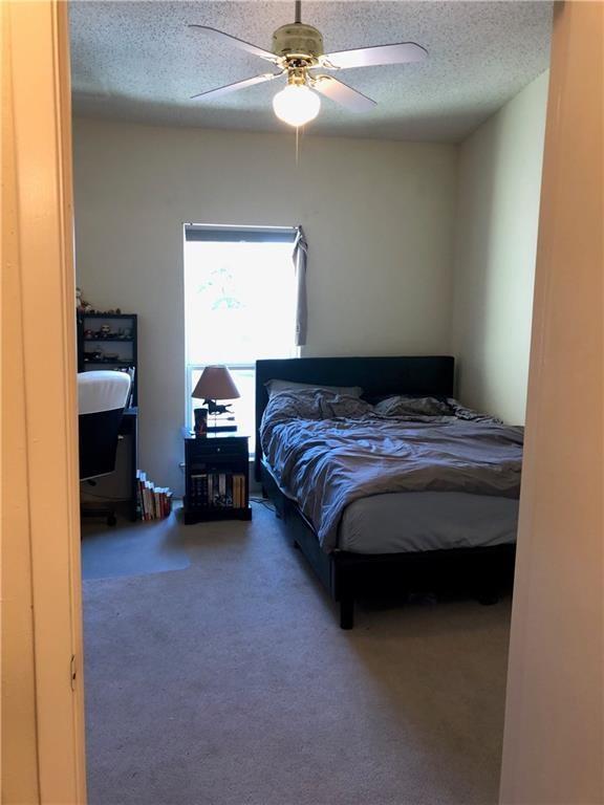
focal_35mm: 28
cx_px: 302
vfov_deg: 63.4
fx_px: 651
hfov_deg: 49.7
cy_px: 402
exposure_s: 1/17
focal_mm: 4
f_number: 1.8
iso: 40
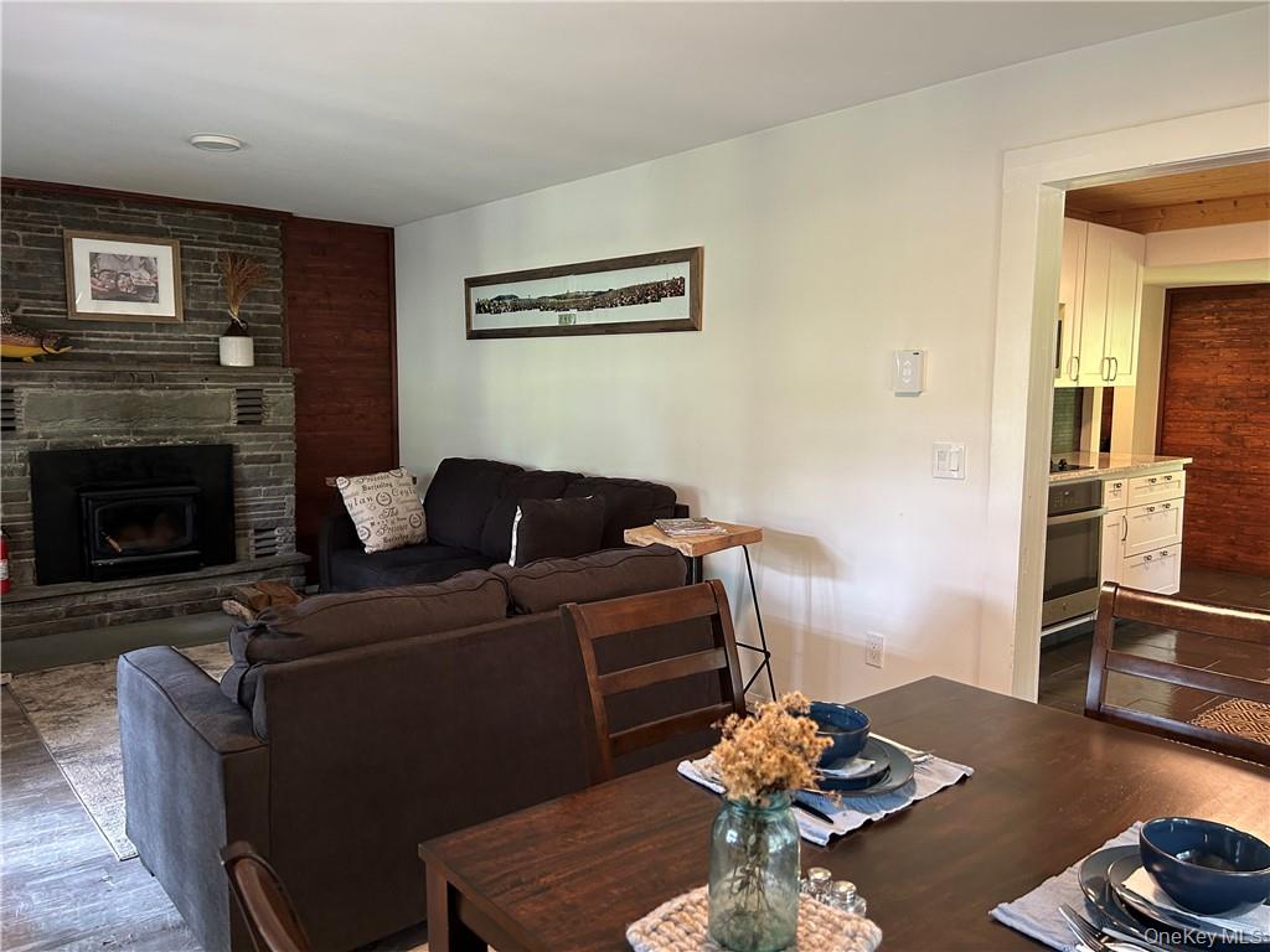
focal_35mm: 26
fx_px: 954
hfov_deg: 67.3
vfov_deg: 53.1
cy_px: 476
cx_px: 635
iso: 160
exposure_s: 1/60
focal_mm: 5.7
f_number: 1.5
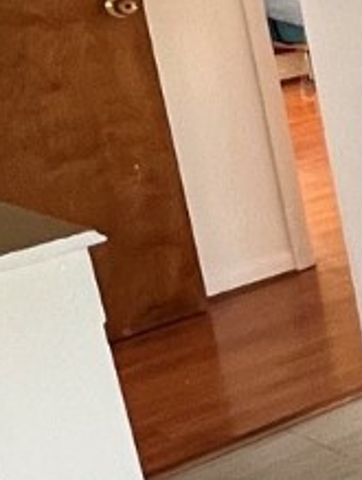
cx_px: 1097
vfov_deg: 21.1
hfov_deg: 10.8
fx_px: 1265
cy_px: 50
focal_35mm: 91
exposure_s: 1/60
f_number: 1.8
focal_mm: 1.57
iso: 320
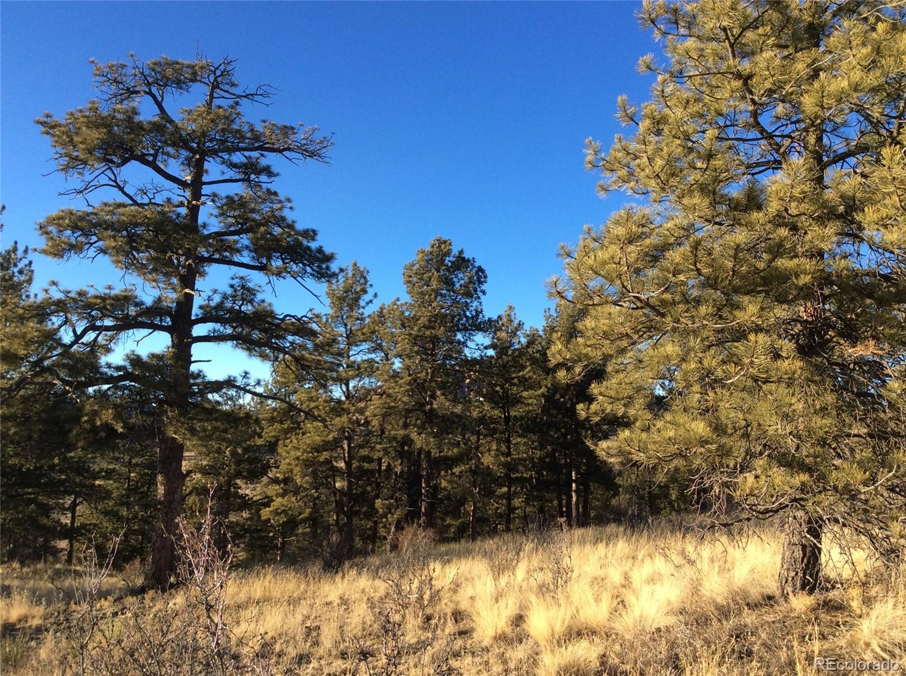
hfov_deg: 56.9
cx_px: 453
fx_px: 836
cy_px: 338
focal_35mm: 32
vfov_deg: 44.0
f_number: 2.4
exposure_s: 1/489
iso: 32
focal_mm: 3.3
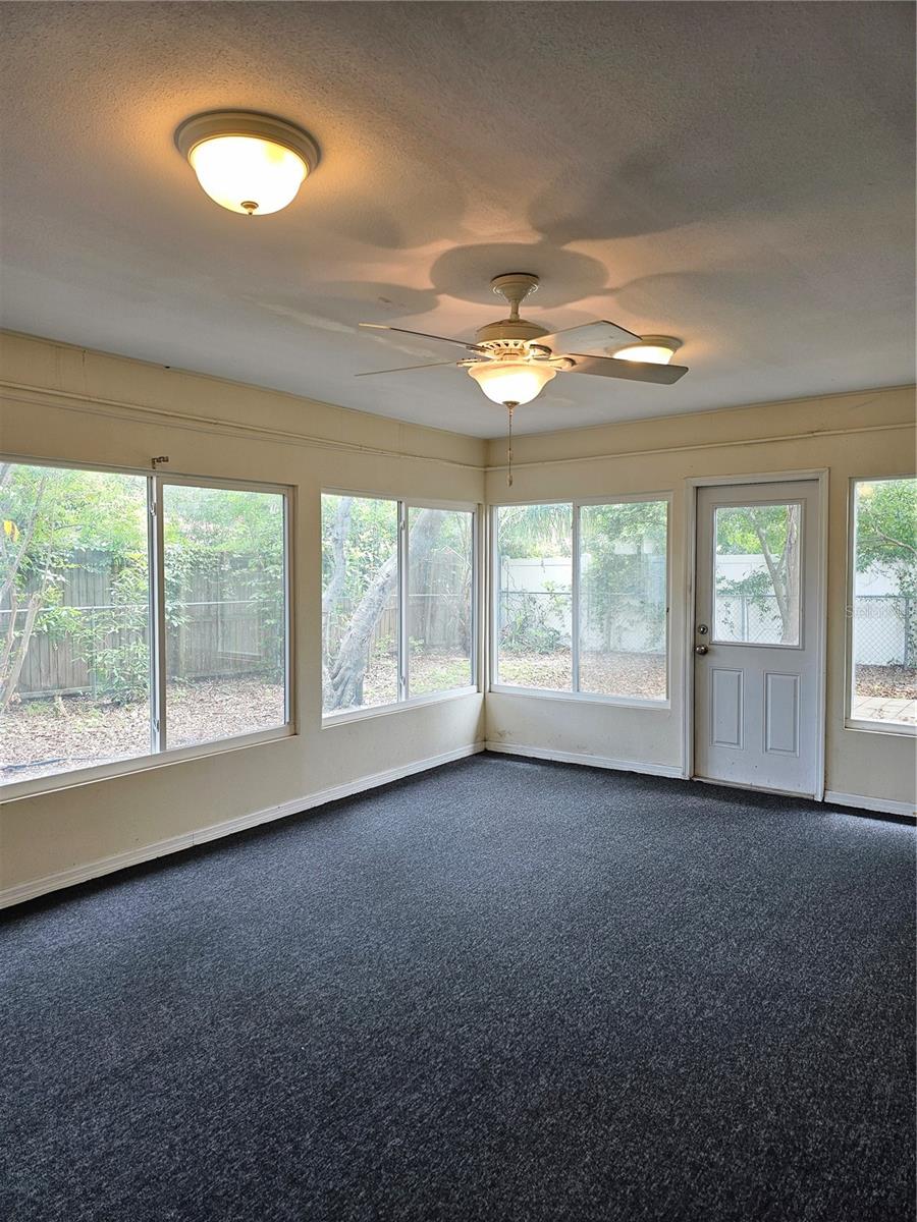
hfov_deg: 58.9
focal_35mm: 23
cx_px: 458
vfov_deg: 73.9
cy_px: 611
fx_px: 812
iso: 50
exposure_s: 1/120
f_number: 1.7
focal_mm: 6.3
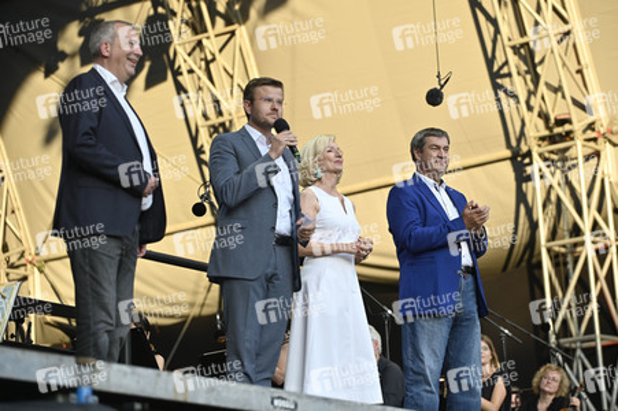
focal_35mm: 105
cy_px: 206
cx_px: 309
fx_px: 1801
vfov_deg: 13.0
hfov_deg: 19.5
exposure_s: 1/640
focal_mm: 105
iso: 250
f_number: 2.8
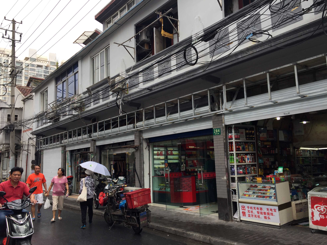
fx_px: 274
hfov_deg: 61.7
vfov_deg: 48.2
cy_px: 122
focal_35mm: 29
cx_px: 164
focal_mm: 4.15
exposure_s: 1/304
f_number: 2.2
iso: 32
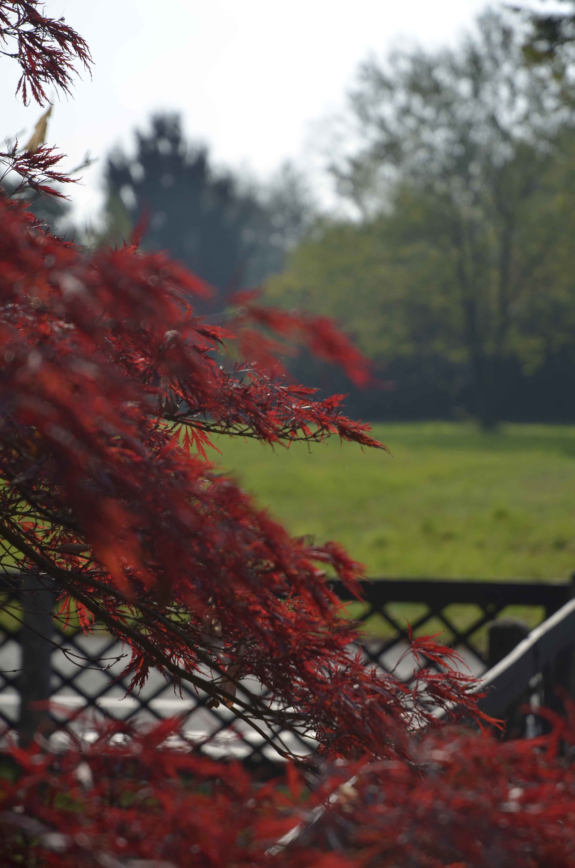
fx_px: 2526
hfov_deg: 13.0
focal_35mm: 105
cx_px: 288
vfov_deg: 19.5
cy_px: 434
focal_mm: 70
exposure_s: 1/1000
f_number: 4.5
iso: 100
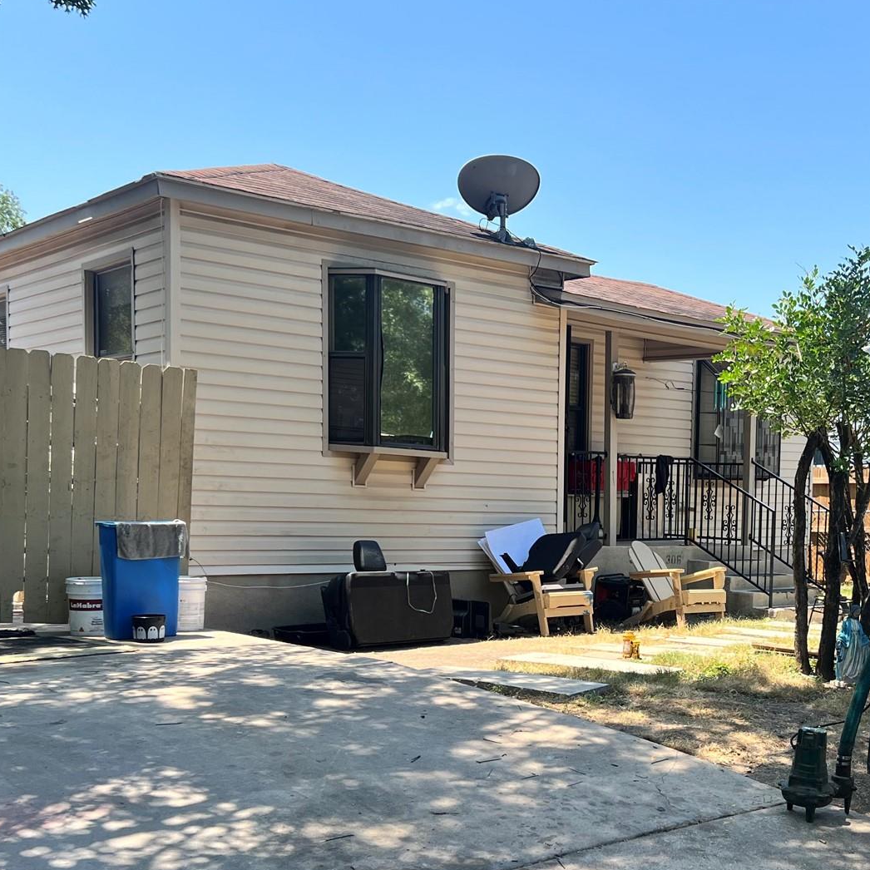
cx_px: 603
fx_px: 1280
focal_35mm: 45
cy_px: 590
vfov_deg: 37.1
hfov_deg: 37.0
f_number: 1.5
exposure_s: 1/1449
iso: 50
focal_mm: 5.7
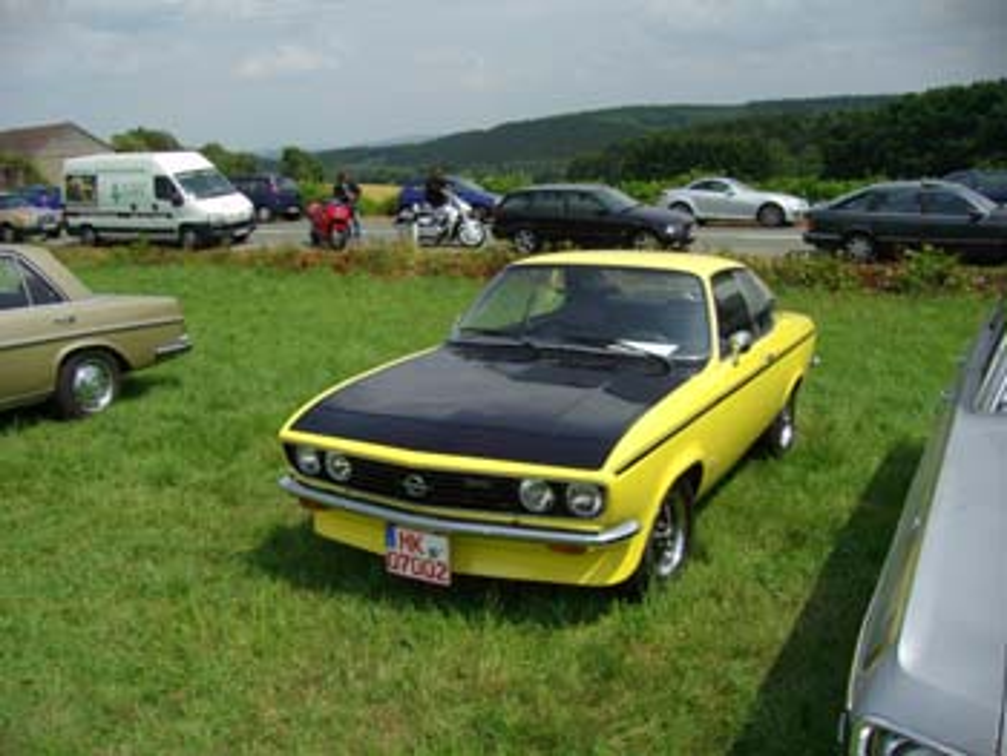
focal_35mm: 35
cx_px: 504
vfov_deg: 40.7
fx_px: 1019
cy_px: 378
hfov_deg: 52.6
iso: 64
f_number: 4.8
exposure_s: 1/667
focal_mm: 5.8
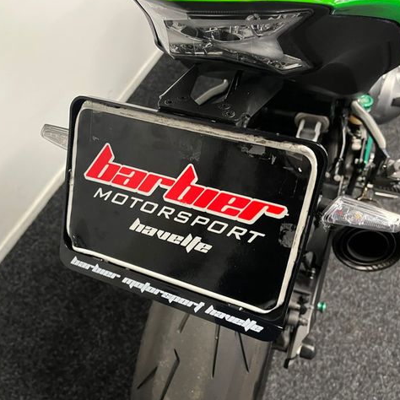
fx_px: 405
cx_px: 167
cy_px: 198
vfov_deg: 52.5
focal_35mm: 31
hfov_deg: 52.3
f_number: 1.6
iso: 200
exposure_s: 1/50
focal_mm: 5.1
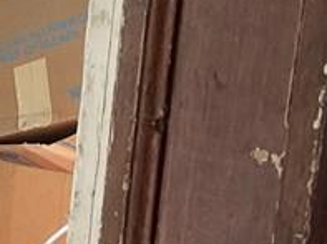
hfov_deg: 11.4
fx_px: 1424
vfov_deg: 9.8
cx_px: -385
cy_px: 148
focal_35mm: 151
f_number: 1.8
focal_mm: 3
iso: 100
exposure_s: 1/60
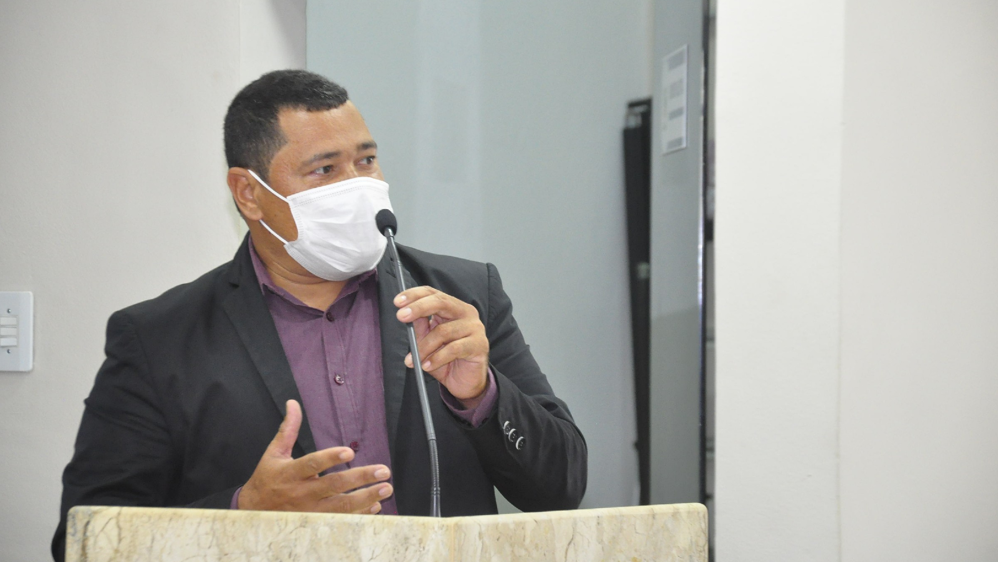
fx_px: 4380
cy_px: 242
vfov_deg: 7.3
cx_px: 500
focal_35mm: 166
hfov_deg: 13.0
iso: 2000
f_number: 5.6
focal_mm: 105
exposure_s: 1/60
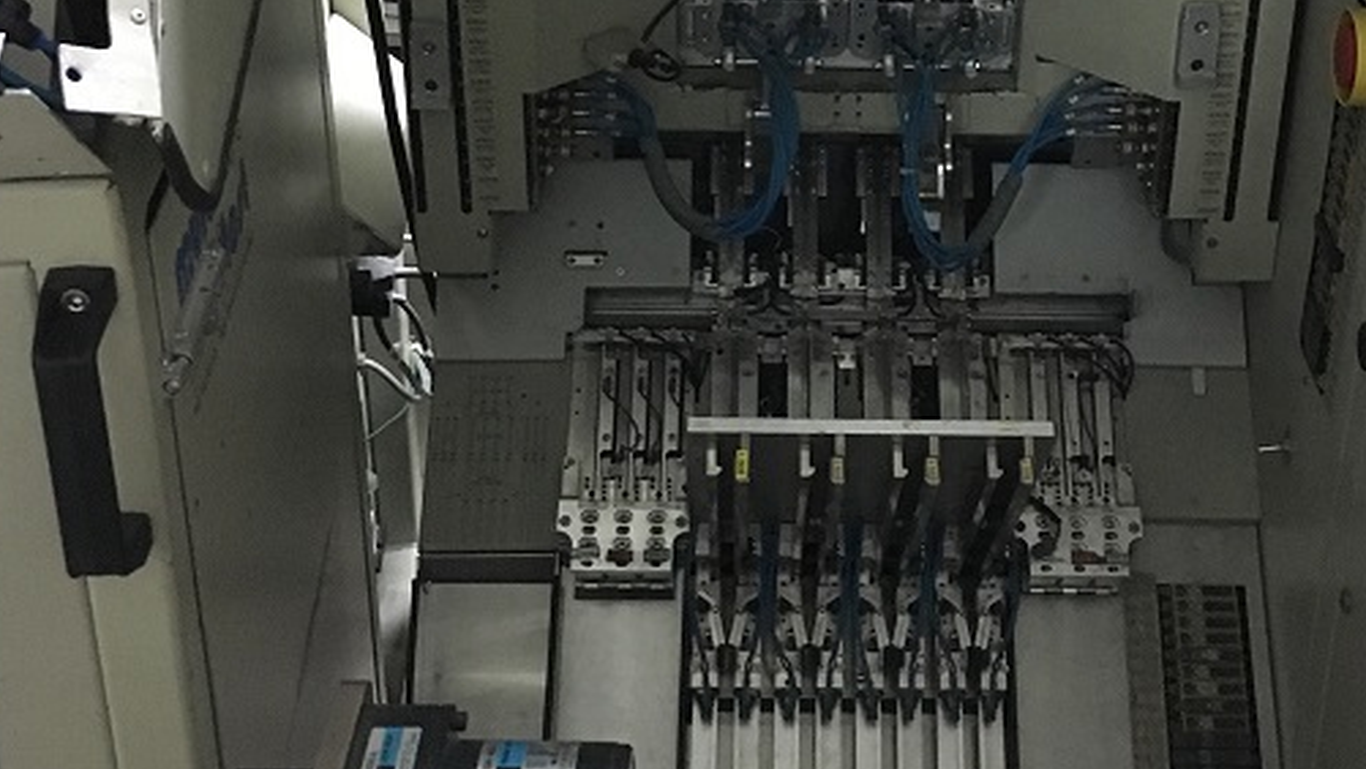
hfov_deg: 37.1
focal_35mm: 56
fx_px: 2029
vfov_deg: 21.1
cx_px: 823
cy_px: 104
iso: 250
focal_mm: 4.15
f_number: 2.2
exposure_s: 1/17
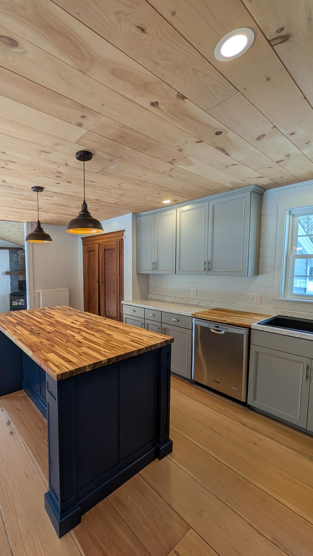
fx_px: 207
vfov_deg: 106.8
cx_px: 99
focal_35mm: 14
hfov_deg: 71.6
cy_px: 285
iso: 46
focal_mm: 2.02
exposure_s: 1/232
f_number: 1.7
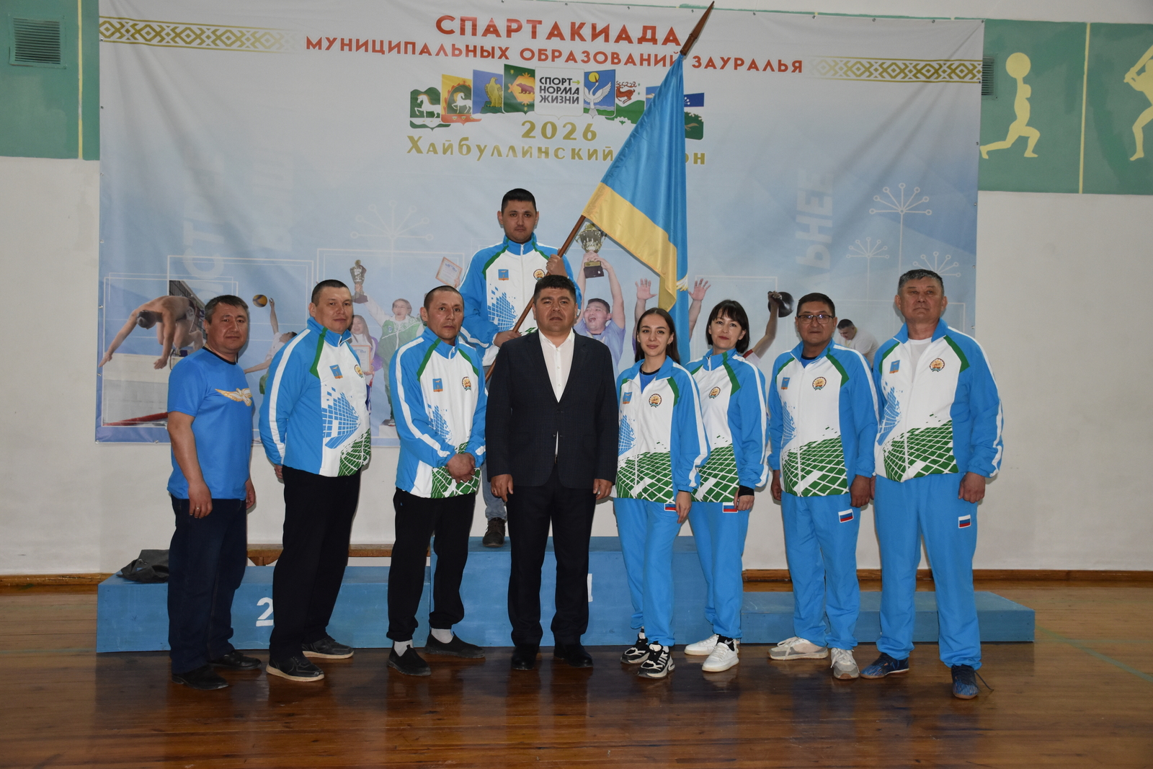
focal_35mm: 36
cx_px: 576
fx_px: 1153
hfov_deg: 53.1
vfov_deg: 36.9
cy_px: 384
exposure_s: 1/125
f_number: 3.8
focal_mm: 24
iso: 900
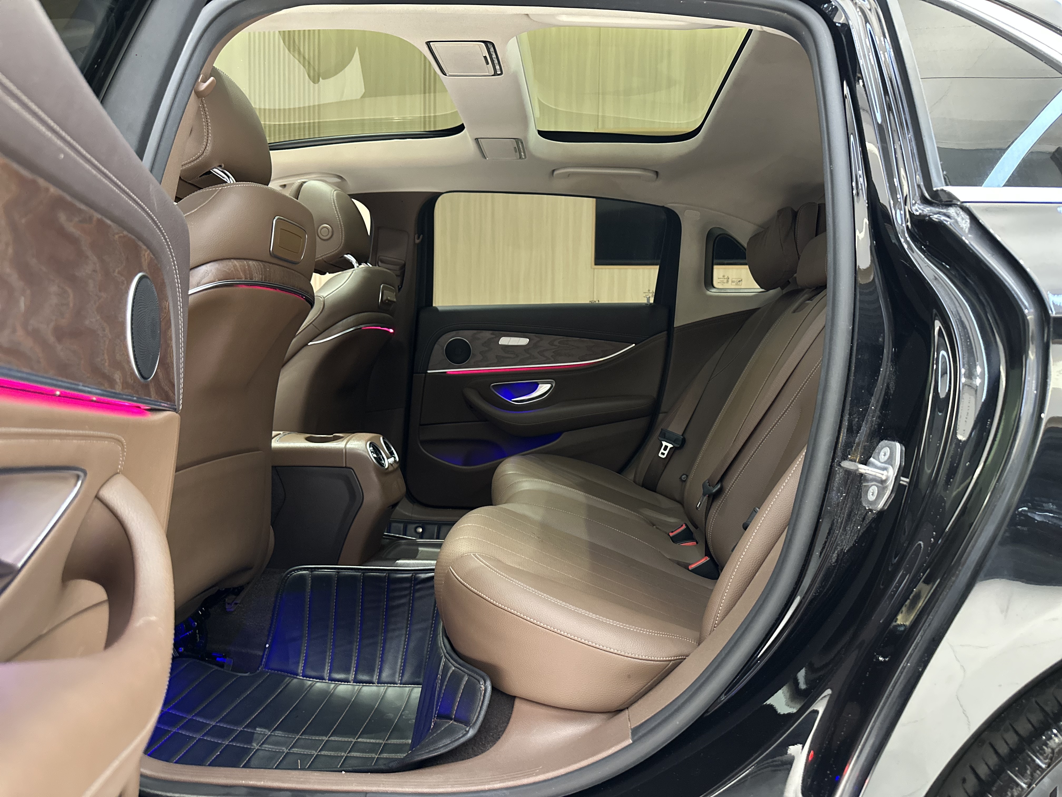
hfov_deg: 71.6
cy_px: 398
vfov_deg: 56.8
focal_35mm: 24
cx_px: 531
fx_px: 736
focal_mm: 6.86
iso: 800
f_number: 1.78
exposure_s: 1/41
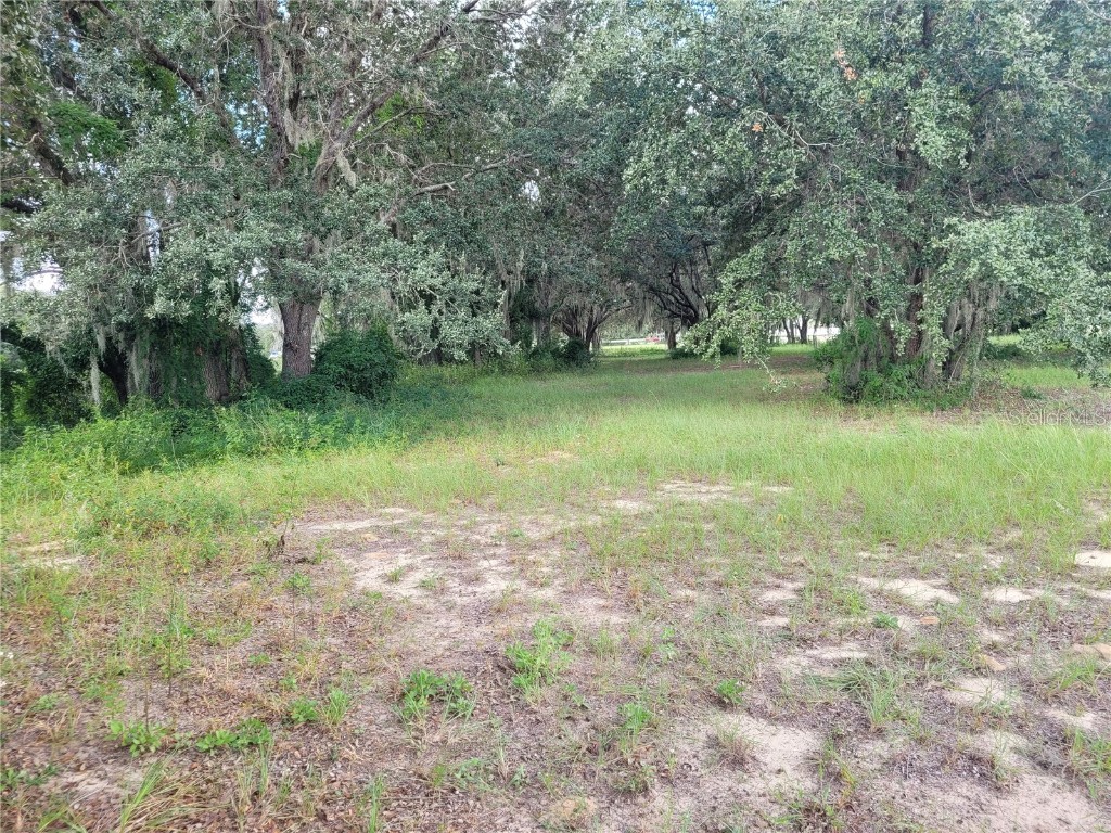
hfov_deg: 67.3
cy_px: 416
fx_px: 834
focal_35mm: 26
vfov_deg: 53.1
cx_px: 556
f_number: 1.8
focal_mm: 5.4
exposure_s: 1/245
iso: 40
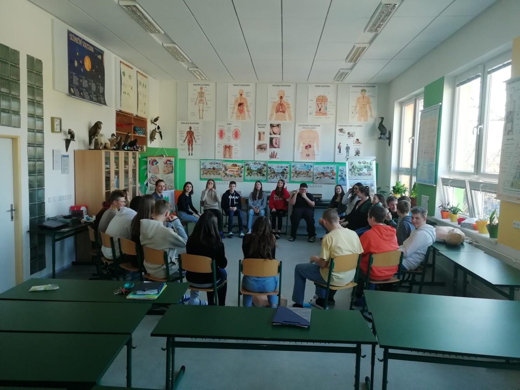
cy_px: 195
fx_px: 406
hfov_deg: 65.3
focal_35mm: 27
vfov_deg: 51.4
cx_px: 260
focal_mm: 3.95
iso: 100
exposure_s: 1/50
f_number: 2.2
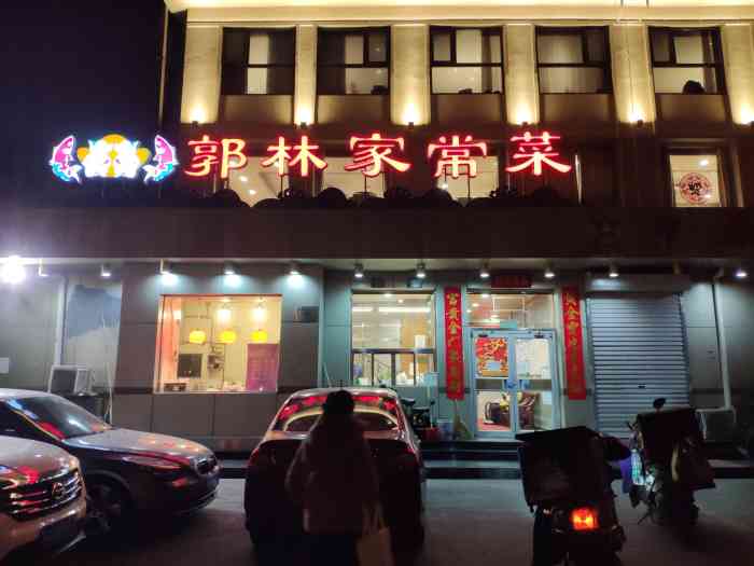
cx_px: 377
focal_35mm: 21
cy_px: 283
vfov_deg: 63.4
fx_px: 457
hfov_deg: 79.0
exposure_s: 1/30
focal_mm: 4.22
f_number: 1.8
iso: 216
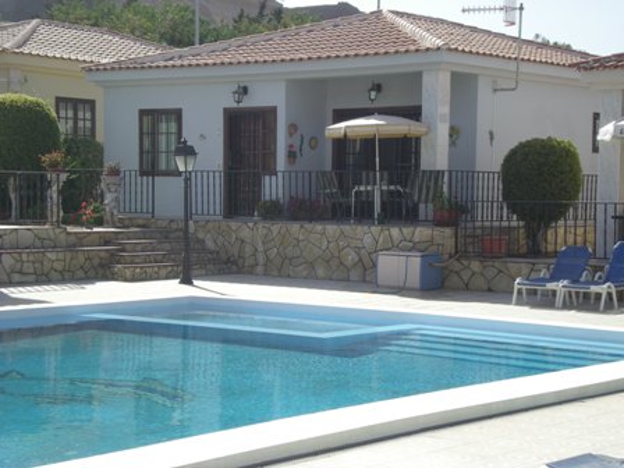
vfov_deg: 19.9
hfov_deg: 26.3
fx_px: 1334
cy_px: 234
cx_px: 312
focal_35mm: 74
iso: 50
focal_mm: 12.3
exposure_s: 1/176
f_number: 6.5
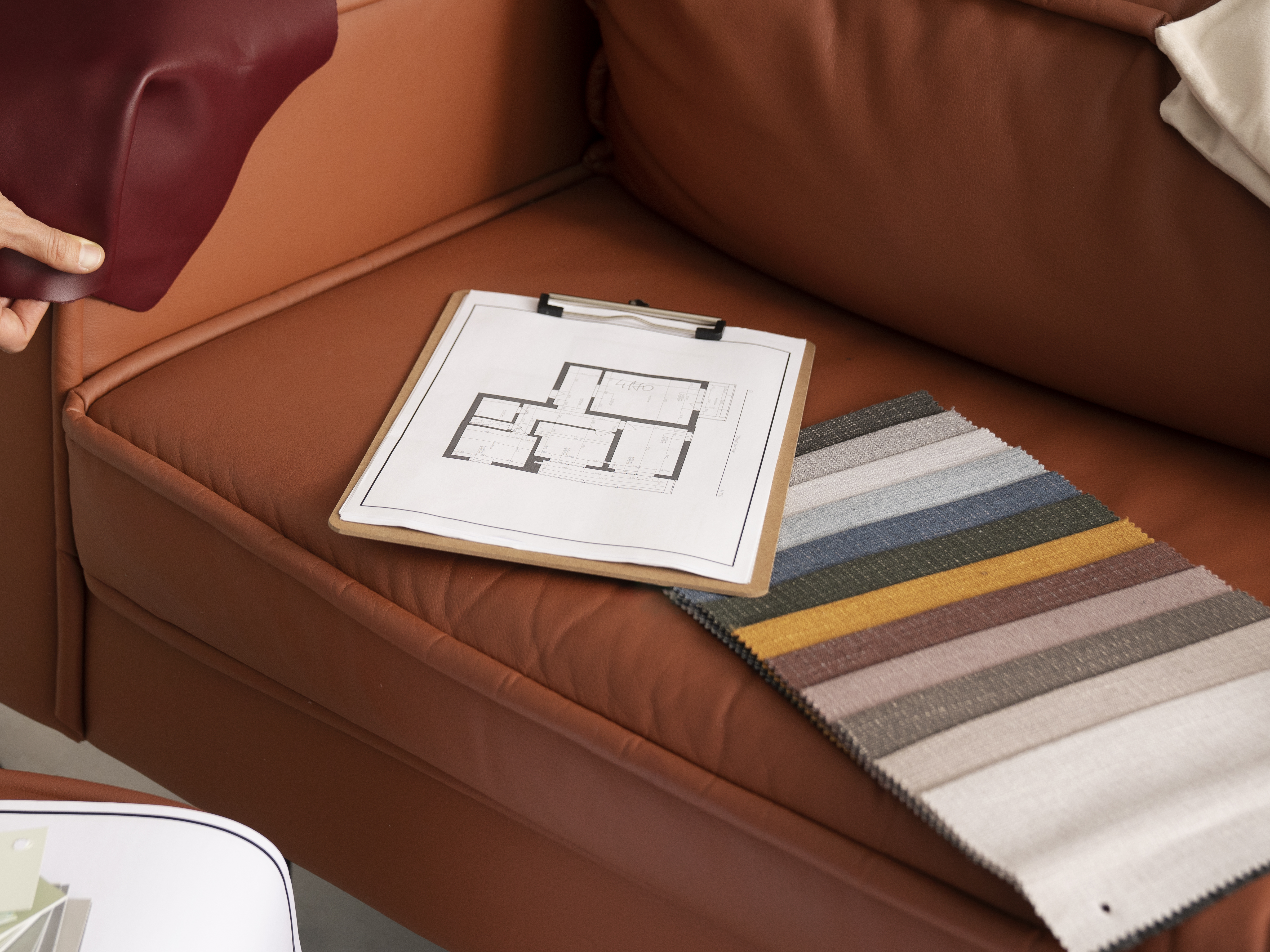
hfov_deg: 28.9
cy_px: 327
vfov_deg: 21.9
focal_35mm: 67
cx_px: 537
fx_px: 2458
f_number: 3.5
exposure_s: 1/160
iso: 400
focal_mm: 42
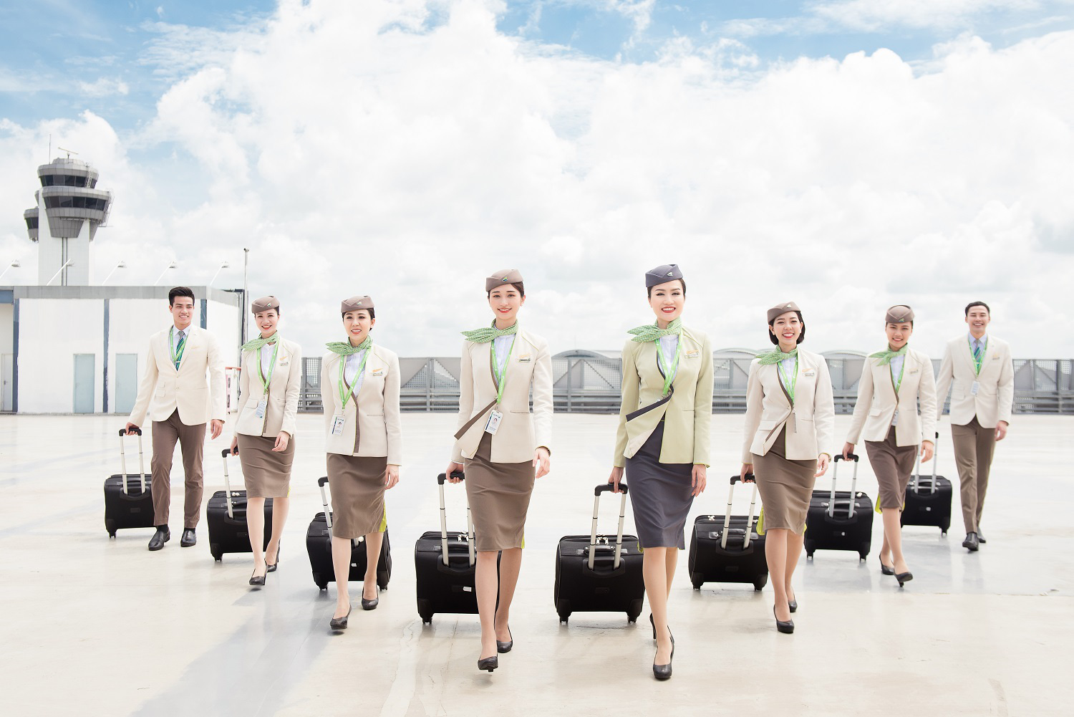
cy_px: 358
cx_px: 537
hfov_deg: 60.3
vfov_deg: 42.4
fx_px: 925
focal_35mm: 31
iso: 200
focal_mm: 31
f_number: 4.5
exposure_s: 1/800
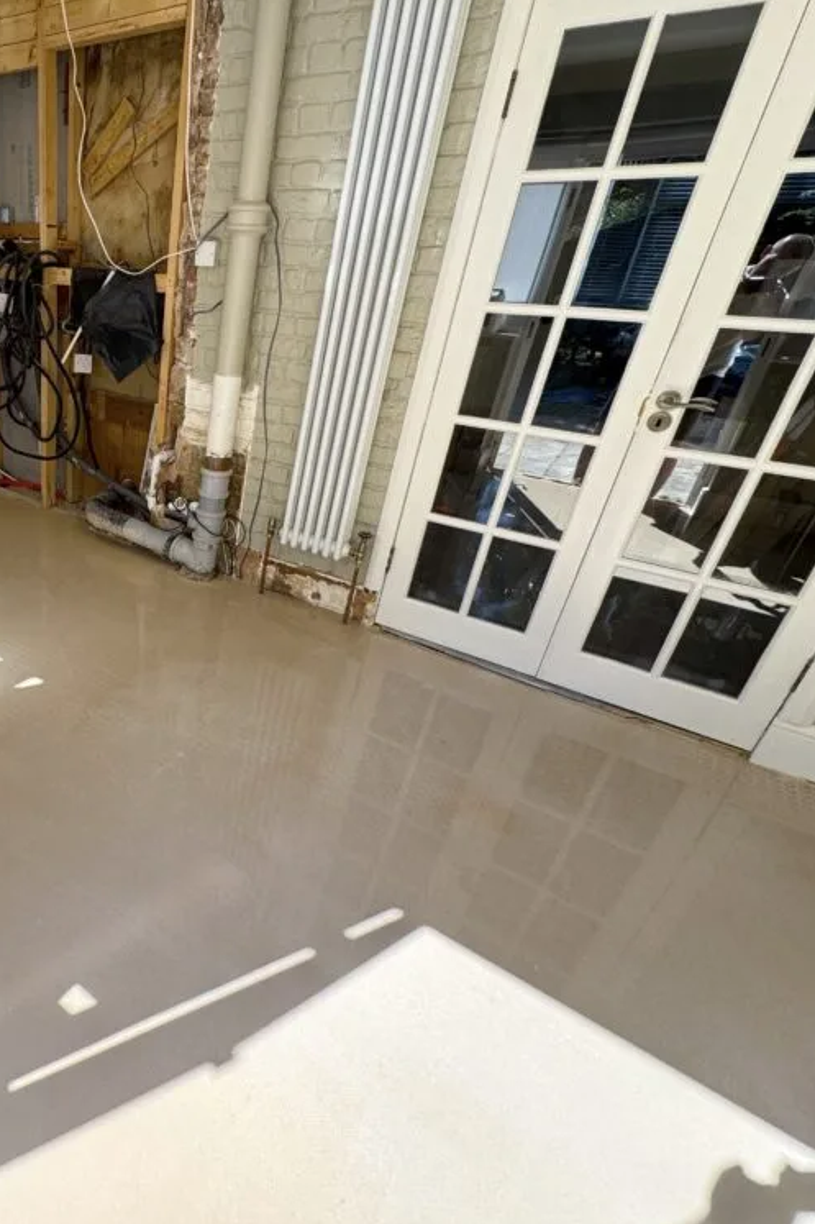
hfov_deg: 54.6
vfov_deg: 84.0
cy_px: 614
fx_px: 679
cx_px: 95
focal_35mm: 20
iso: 40
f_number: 2.2
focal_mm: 2.22
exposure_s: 1/178
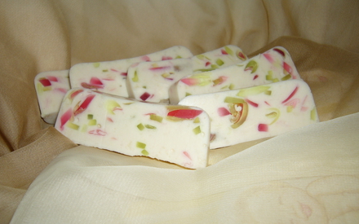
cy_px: 125
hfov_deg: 51.5
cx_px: 176
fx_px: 372
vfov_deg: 33.5
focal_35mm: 38
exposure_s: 1/60
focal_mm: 5.8
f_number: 2.8
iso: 80
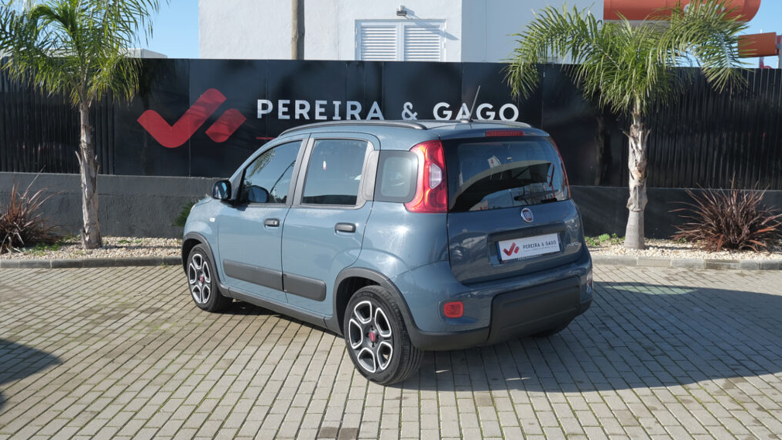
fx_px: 705
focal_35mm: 34
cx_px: 389
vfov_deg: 34.6
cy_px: 227
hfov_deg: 58.0
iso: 160
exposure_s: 1/160
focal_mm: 21.5
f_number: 9
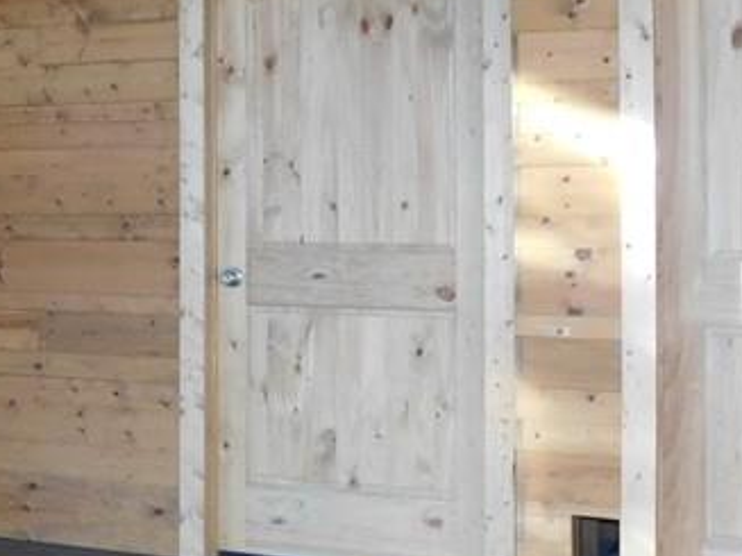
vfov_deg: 20.3
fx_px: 1543
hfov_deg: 26.0
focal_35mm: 72
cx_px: 45
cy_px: 157
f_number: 3
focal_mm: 4
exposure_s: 1/30
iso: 250
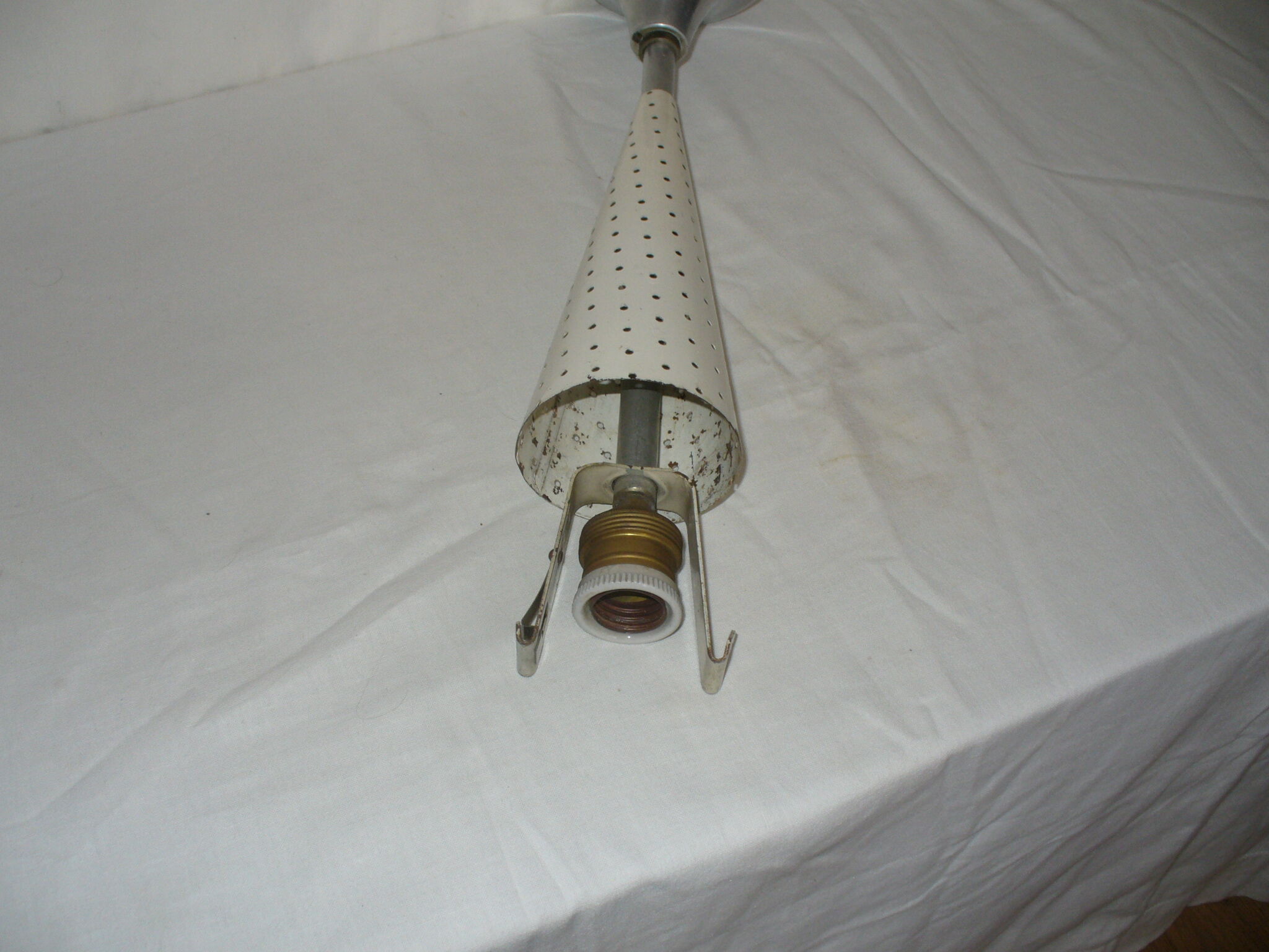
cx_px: 634
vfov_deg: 38.7
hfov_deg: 50.1
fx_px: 1356
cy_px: 476
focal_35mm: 37
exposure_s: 1/30
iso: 100
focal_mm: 6.1
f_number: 2.8
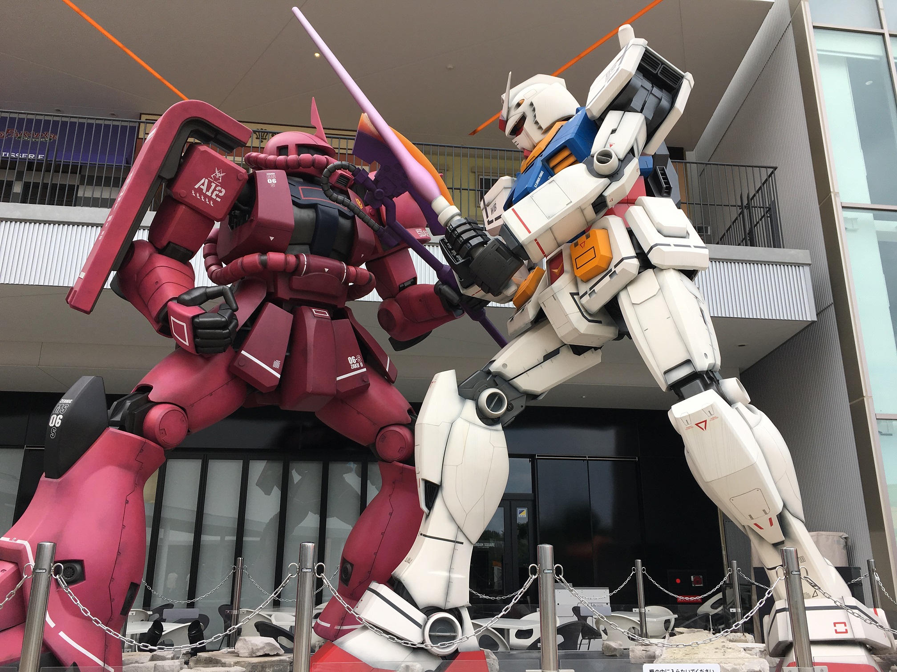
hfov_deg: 61.7
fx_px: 751
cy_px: 336
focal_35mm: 29
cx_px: 448
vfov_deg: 48.2
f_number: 2.2
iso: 25
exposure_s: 1/657
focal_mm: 4.15
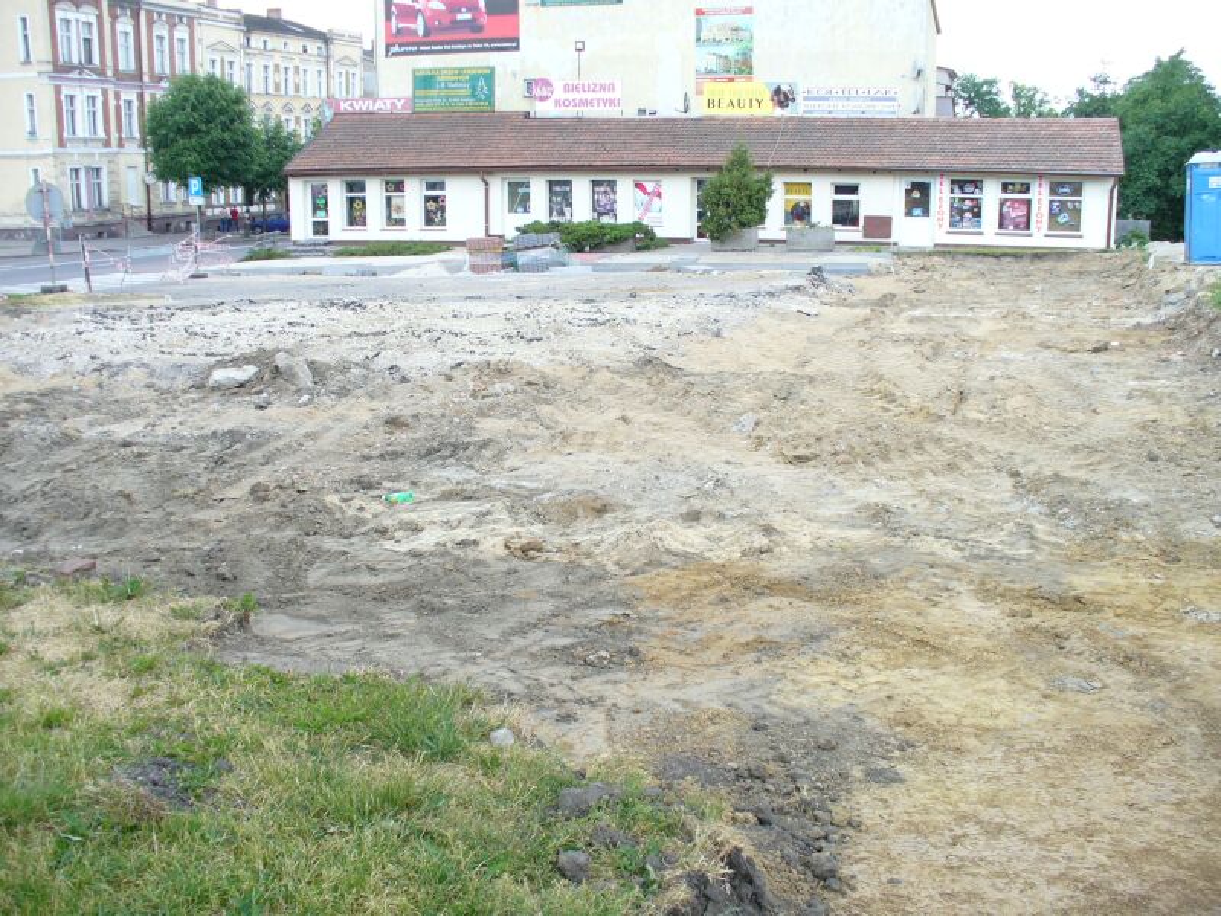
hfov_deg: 50.1
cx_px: 610
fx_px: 1305
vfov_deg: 38.7
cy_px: 458
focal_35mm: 37
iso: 80
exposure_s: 1/100
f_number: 2.8
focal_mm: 6.1
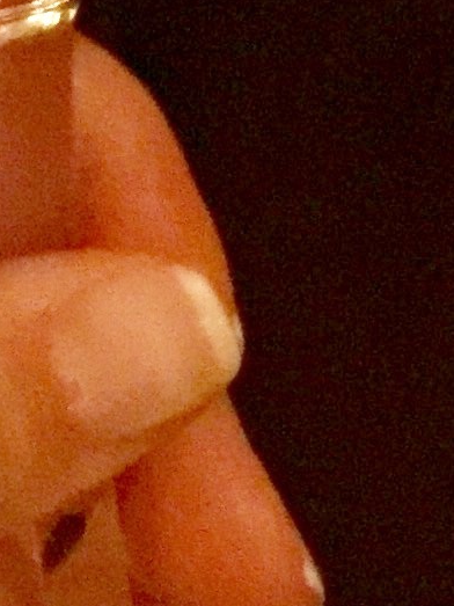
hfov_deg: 8.2
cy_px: -470
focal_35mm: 181
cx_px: 320
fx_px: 3166
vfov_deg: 10.3
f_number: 2.2
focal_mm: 4.15
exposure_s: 1/4
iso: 500
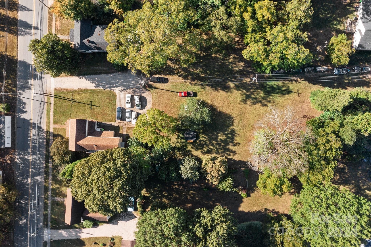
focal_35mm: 28
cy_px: 124
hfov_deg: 65.5
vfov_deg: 46.4
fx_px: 288
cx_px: 186
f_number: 5
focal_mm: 10.26
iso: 100
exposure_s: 1/240
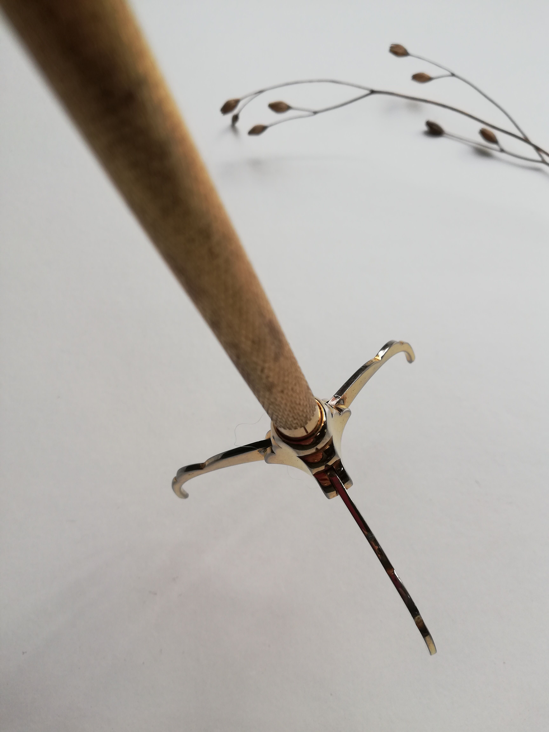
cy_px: 366
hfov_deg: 51.4
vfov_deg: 65.3
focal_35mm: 27
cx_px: 274
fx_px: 571
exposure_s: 1/128
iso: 50
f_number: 2.2
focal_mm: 3.81
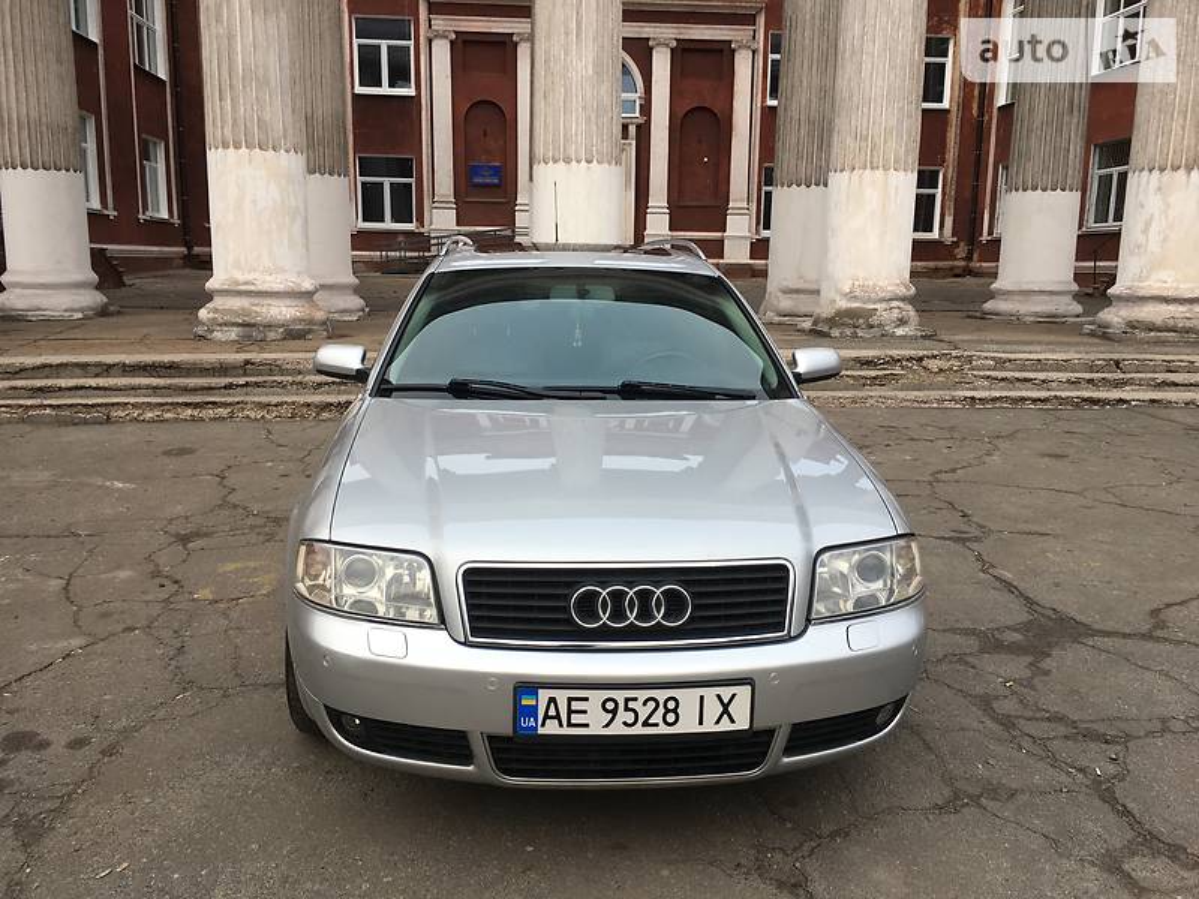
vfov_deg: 48.2
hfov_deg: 61.7
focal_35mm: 29
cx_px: 600
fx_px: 1004
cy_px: 450
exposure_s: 1/100
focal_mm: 4.2
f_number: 2.2
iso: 25
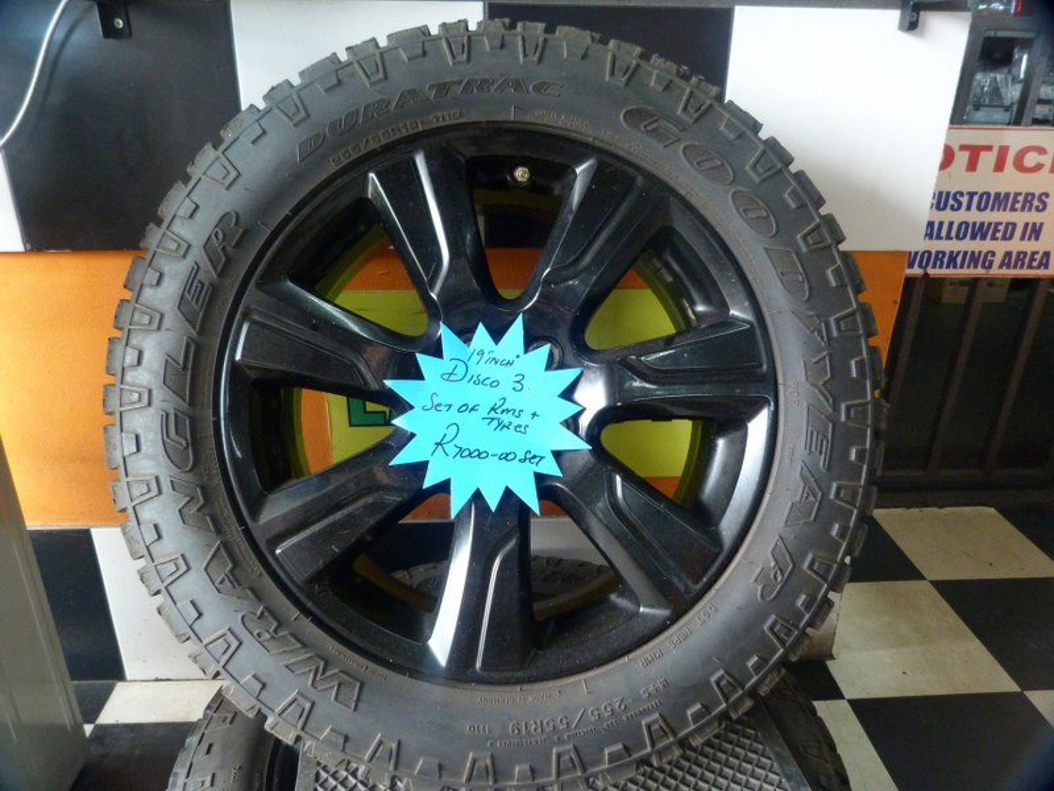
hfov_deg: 69.4
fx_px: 761
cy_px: 396
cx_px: 527
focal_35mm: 25
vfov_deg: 54.9
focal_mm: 4.5
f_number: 2.8
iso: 400
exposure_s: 1/50
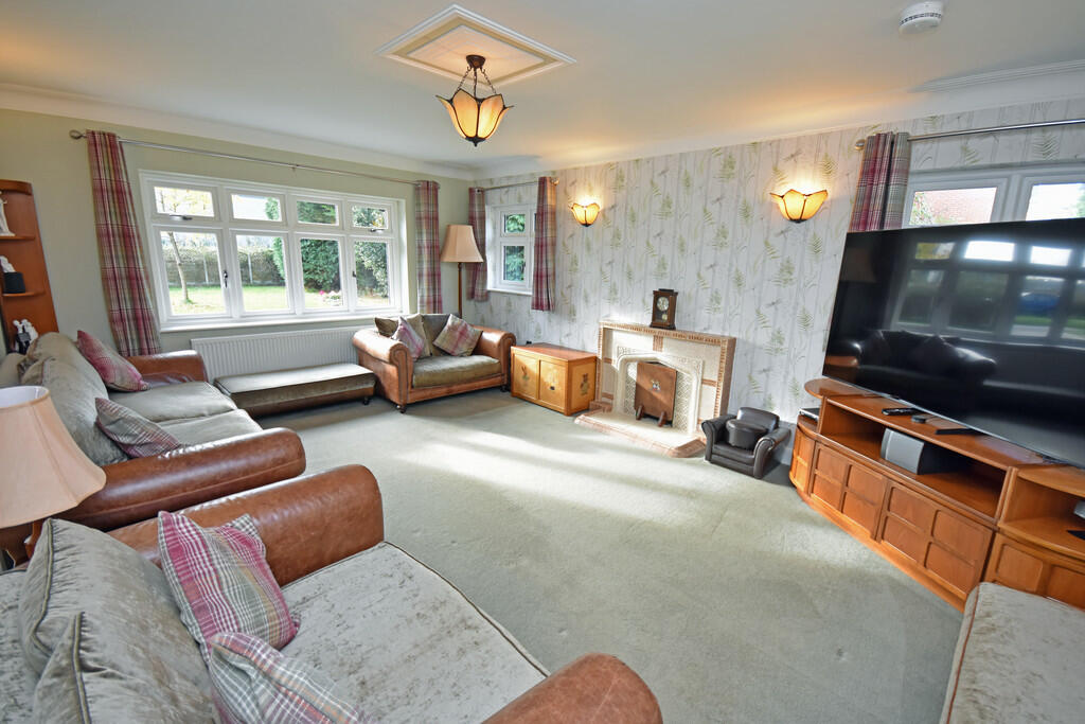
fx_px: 452
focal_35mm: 15
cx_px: 542
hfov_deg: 100.4
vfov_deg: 77.3
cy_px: 362
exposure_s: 1/100
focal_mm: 10
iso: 800
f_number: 5
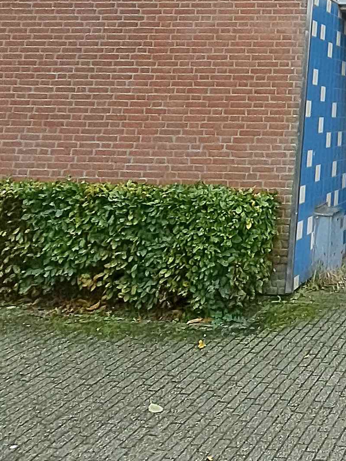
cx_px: 470
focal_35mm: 49
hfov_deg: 25.0
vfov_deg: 32.4
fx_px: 653
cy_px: -87
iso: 50
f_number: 2.2
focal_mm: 1.74
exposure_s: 1/216
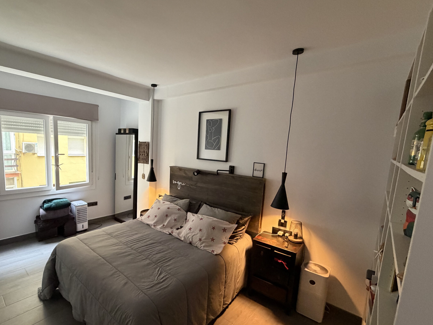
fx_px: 213
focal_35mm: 17
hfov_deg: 90.1
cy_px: 175
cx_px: 179
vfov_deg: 74.6
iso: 500
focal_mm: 2.22
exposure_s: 1/50
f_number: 2.2
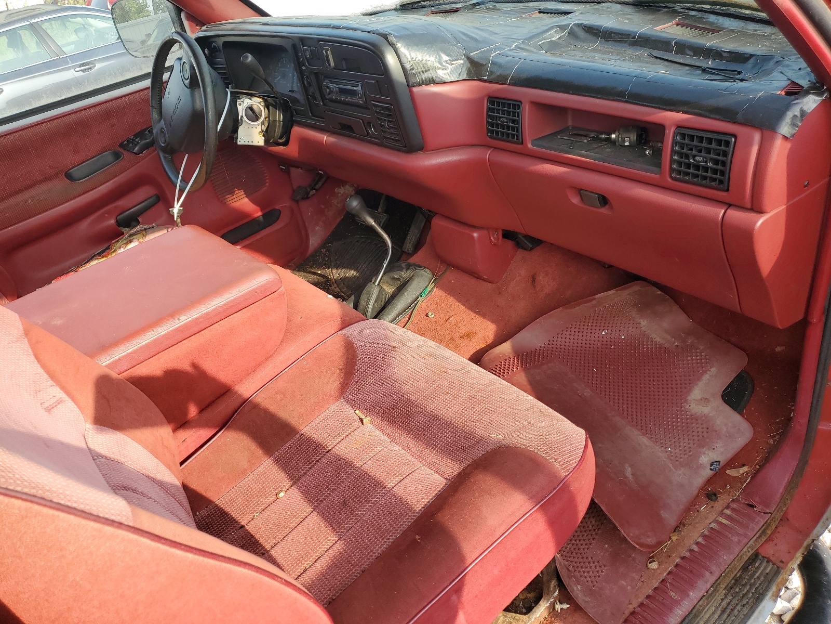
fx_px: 624
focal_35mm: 26
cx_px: 416
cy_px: 312
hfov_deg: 67.3
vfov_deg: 53.1
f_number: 1.5
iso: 50
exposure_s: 1/526
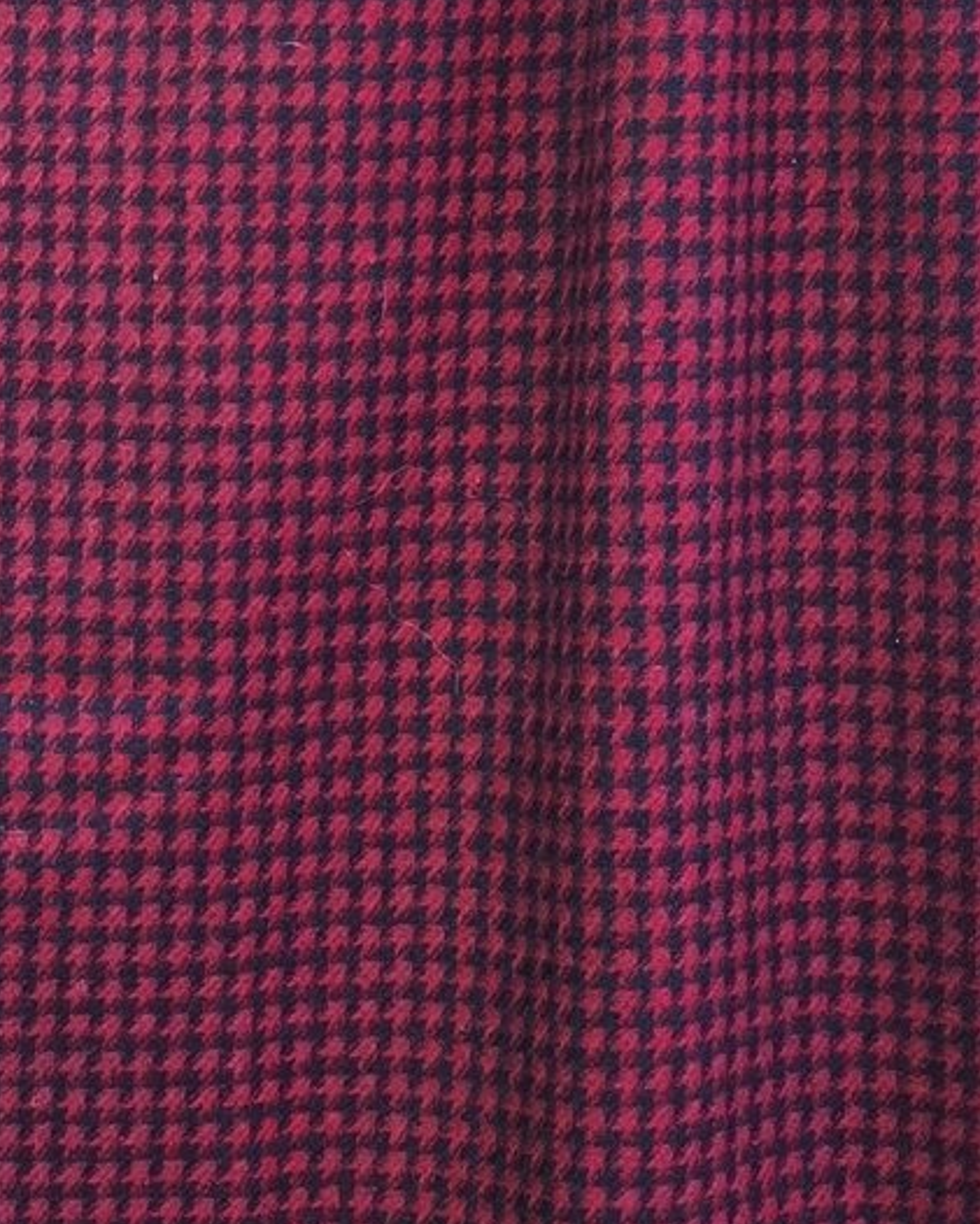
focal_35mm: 82
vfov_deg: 23.2
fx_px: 2972
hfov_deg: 18.6
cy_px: 419
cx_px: 221
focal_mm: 6.3
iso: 200
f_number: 1.7
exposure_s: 1/120
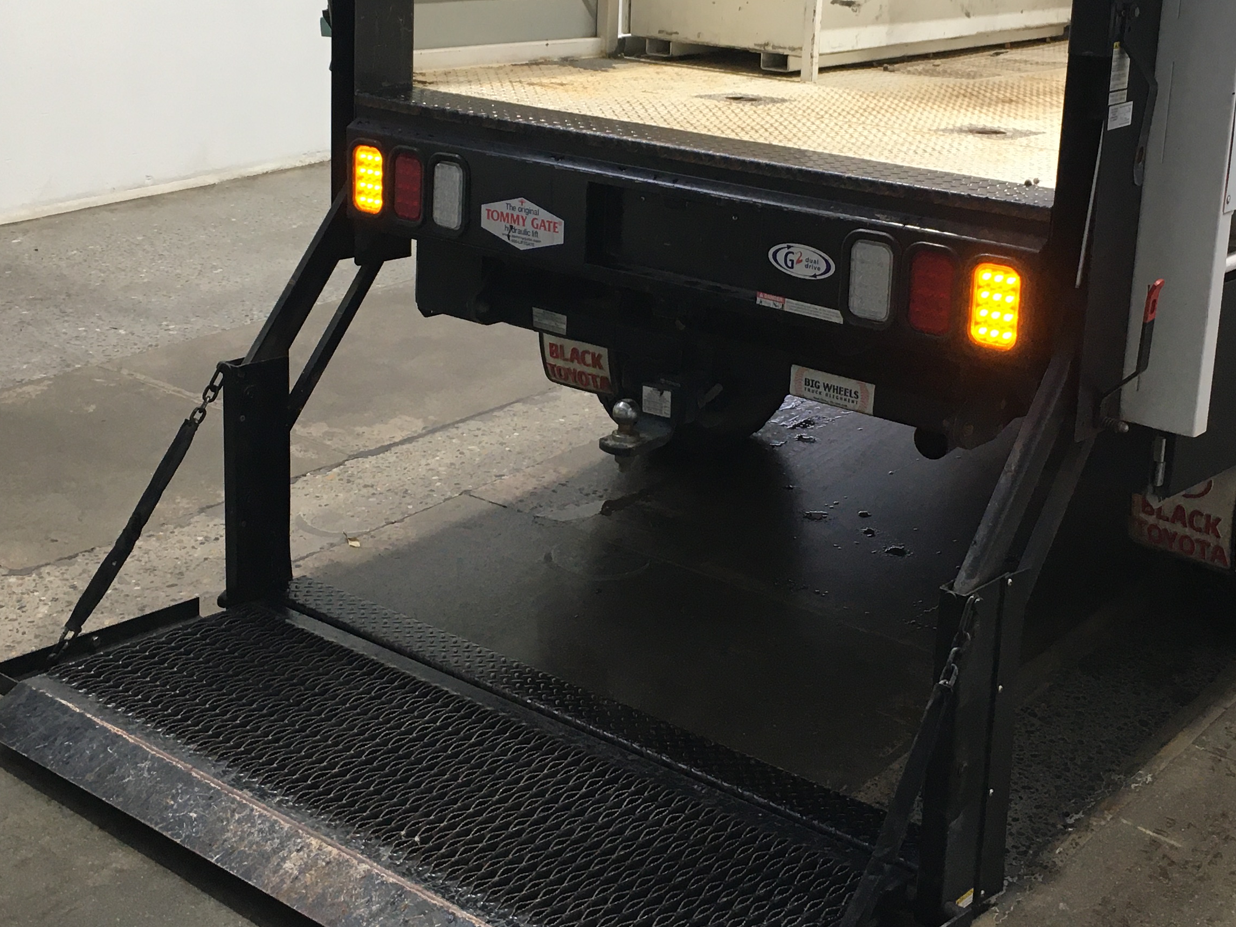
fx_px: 1821
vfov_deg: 28.4
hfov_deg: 37.5
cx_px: 649
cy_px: 338
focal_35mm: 51
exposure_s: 1/33
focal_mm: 4.15
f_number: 2.2
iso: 40
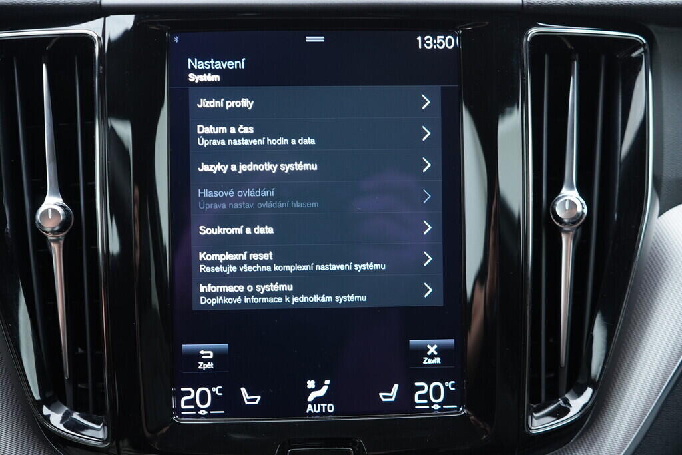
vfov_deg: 36.9
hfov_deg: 53.1
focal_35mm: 36
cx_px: 341
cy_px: 228
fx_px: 682
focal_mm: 24
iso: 400
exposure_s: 1/40
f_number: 2.8
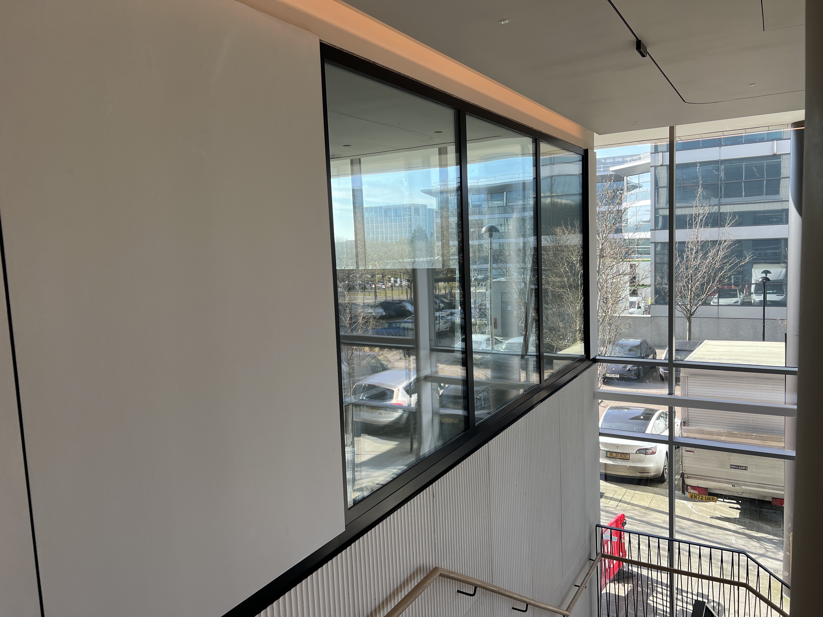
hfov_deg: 67.3
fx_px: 618
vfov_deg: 53.1
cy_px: 308
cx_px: 412
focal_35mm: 26
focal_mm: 5.7
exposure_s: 1/611
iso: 50
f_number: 1.5
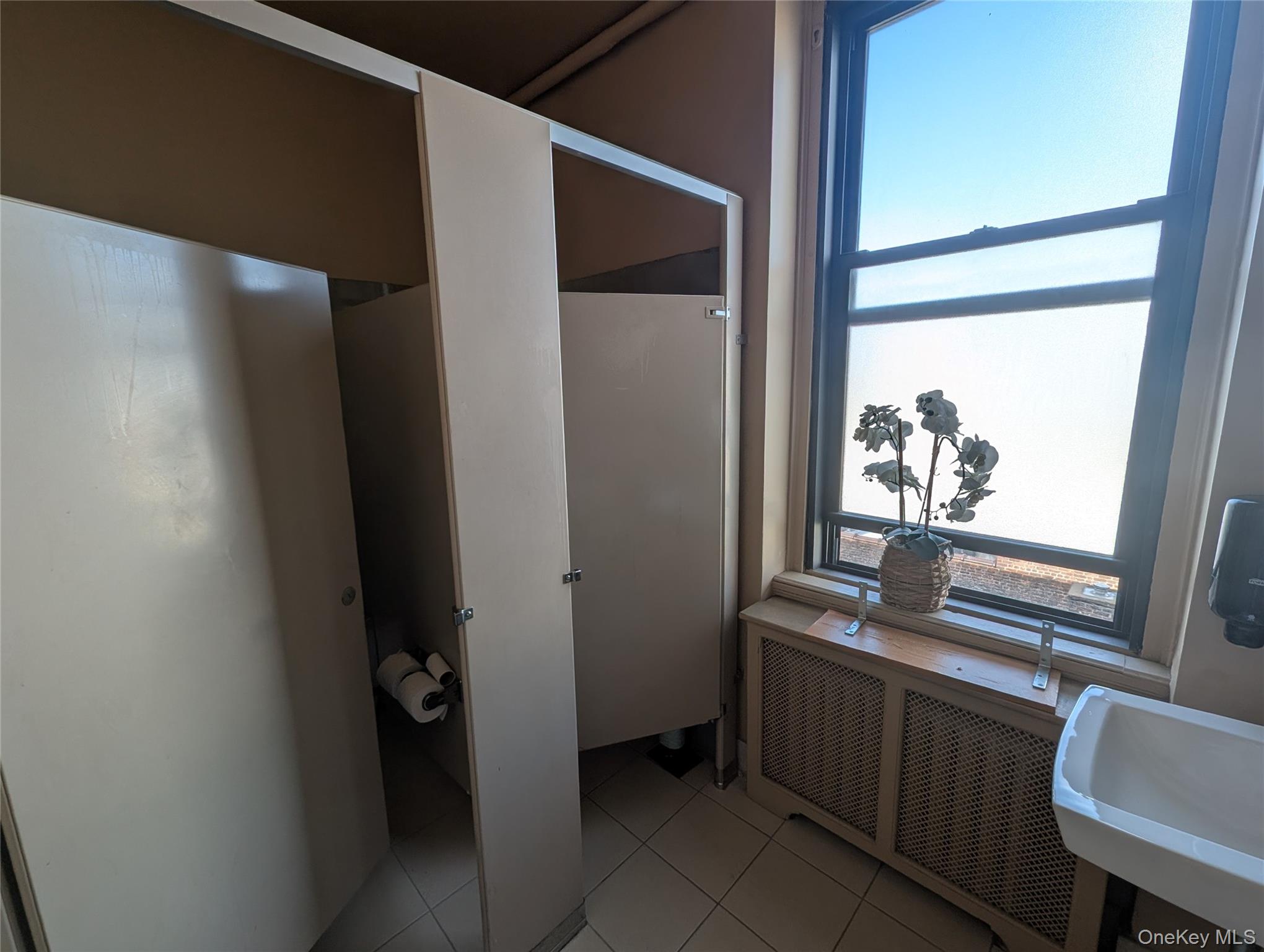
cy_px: 476
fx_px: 475
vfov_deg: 90.1
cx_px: 632
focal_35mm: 13
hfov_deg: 106.1
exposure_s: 1/233
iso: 38
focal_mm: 1.95
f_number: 2.2
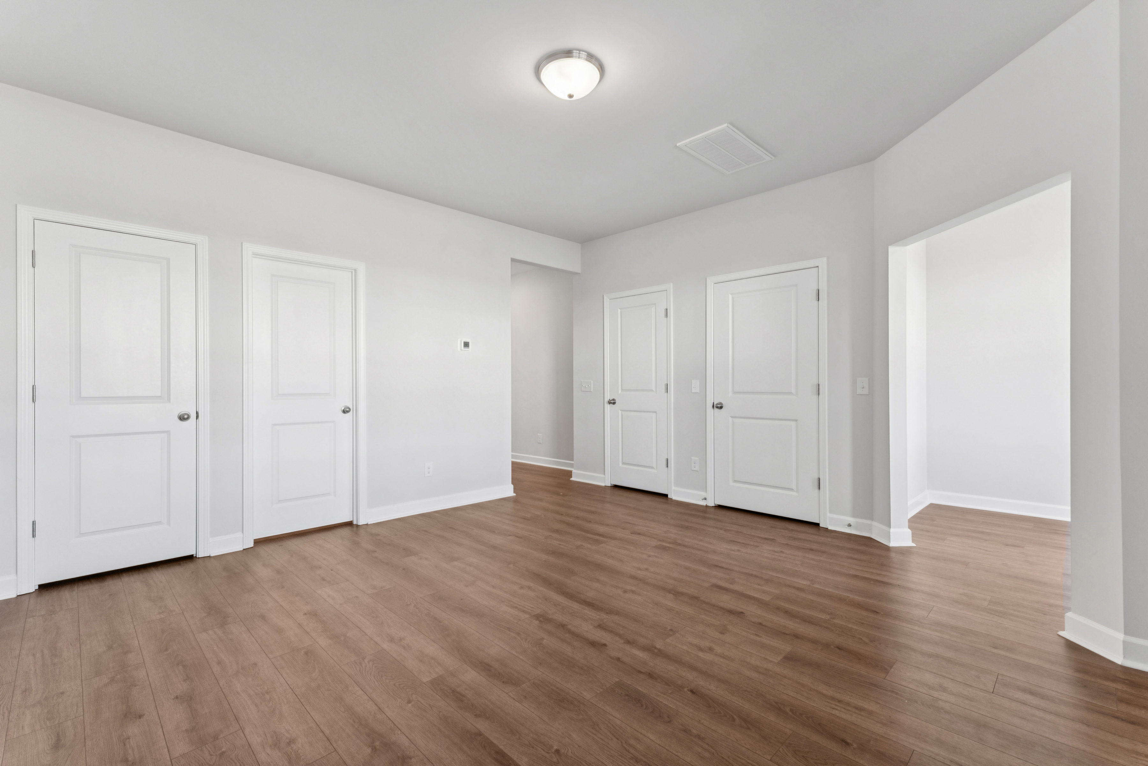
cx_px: 574
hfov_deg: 104.3
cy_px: 383
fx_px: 446
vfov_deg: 81.2
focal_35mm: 14
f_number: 8
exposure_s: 1/20
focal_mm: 14
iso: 400
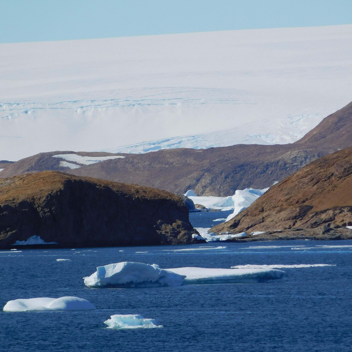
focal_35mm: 761
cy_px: 176
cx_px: 216
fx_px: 8755
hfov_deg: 2.3
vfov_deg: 2.3
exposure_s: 1/400
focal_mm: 114.5
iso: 125
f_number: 12.2
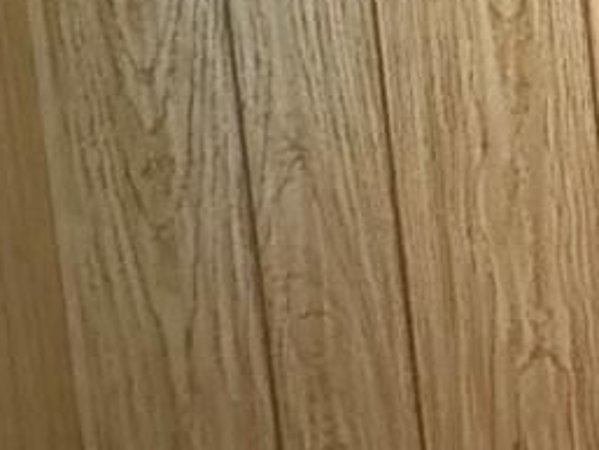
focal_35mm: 87
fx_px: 1506
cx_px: 1648
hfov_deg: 12.7
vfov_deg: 16.0
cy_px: -166
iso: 1250
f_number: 2.2
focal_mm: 2.22
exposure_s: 1/40
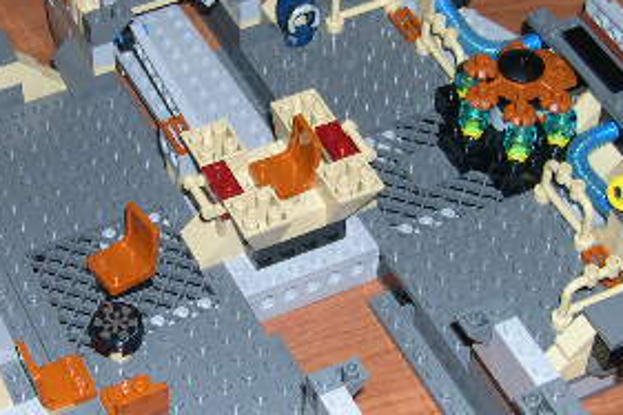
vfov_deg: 15.2
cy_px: 237
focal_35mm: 90
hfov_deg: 22.6
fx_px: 1557
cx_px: 237
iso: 100
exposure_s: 1/60
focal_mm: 8
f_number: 2.8
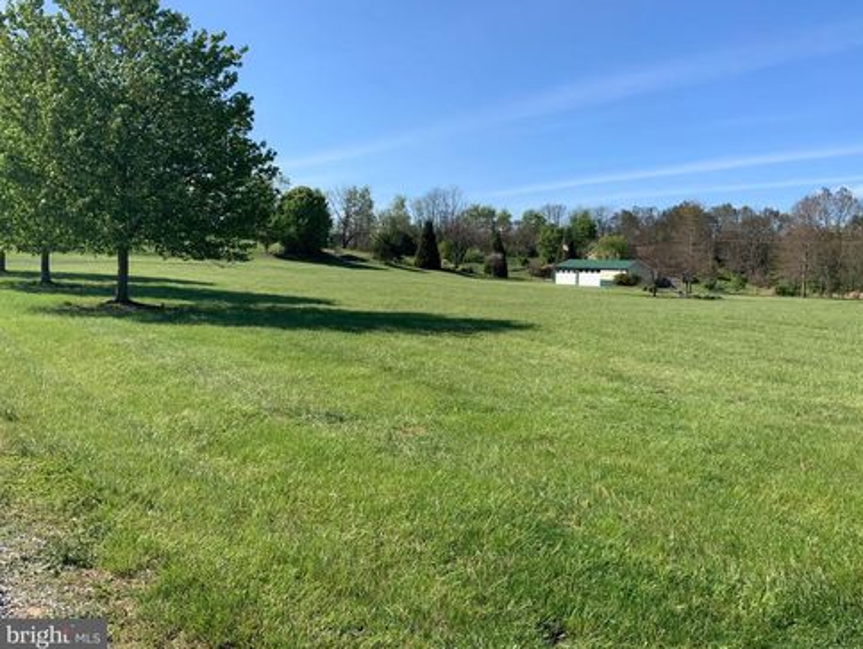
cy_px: 319
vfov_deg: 46.8
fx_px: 748
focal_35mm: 30
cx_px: 445
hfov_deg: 59.9
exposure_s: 1/1786
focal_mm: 3
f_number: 1.8
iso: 16
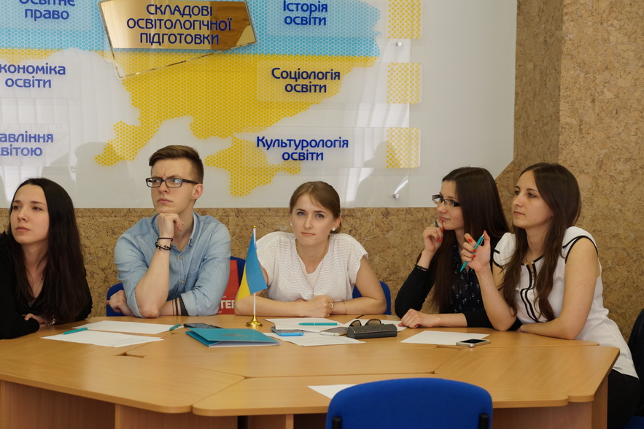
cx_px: 291
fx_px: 1556
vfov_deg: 15.7
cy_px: 225
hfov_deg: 23.4
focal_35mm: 87
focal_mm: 50
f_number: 5
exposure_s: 1/80
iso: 500
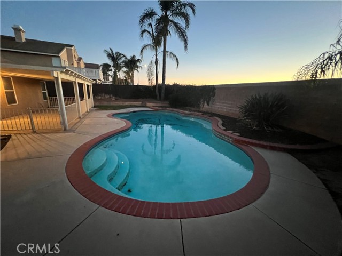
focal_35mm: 13
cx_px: 171
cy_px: 128
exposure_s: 1/30
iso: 1250
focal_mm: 1.57
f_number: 1.8
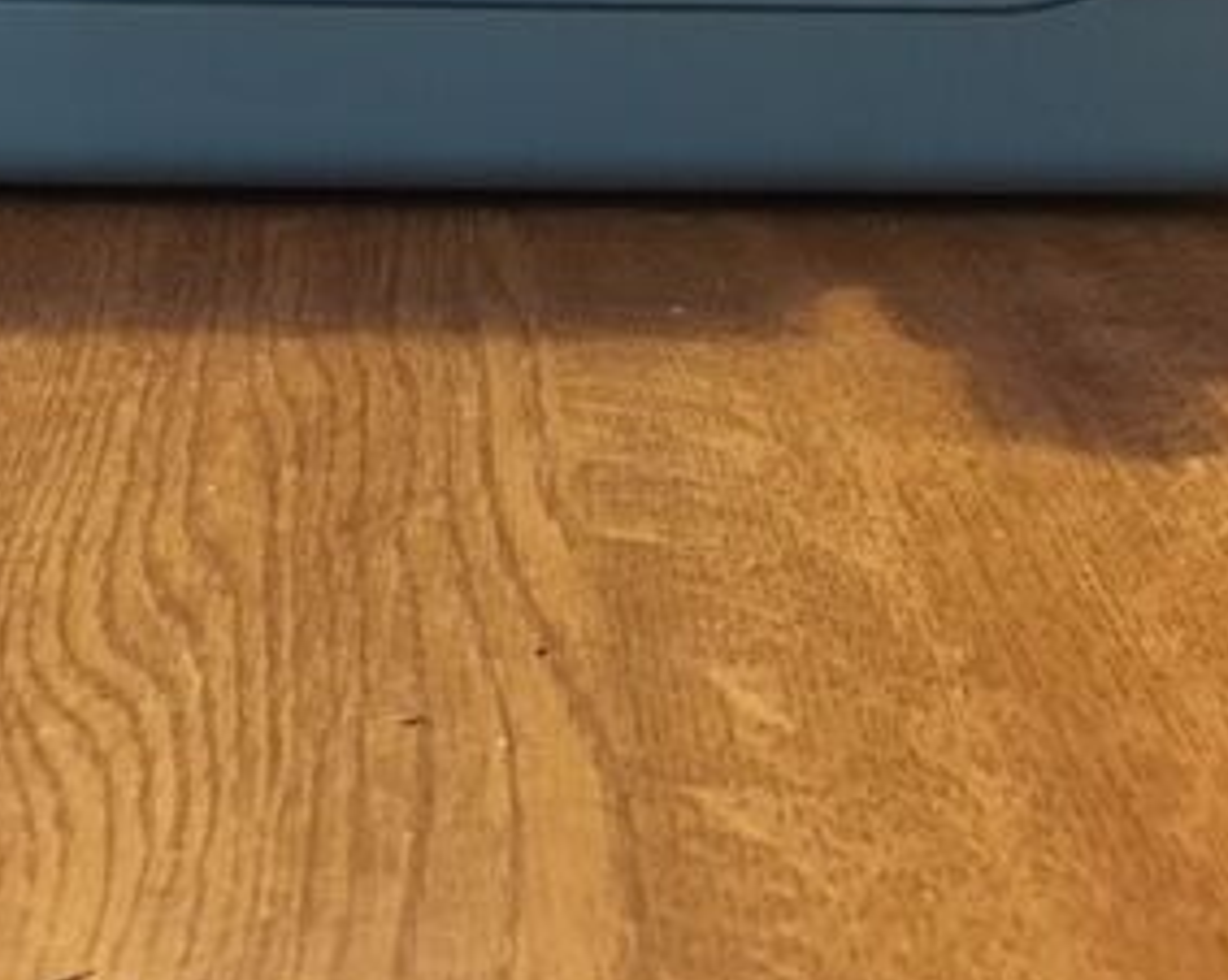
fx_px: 2324
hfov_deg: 29.4
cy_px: 208
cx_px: 417
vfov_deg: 23.5
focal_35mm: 64
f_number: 2.2
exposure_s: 1/17
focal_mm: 4.15
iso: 250
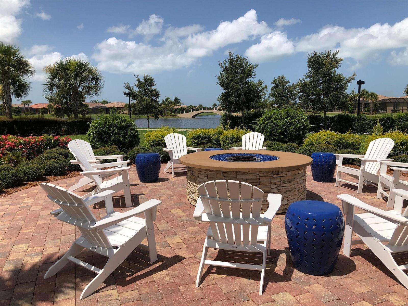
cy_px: 153
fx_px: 330
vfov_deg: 49.7
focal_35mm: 28
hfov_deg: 63.4
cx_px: 204
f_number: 1.8
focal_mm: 3.99
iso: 25
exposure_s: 1/3690
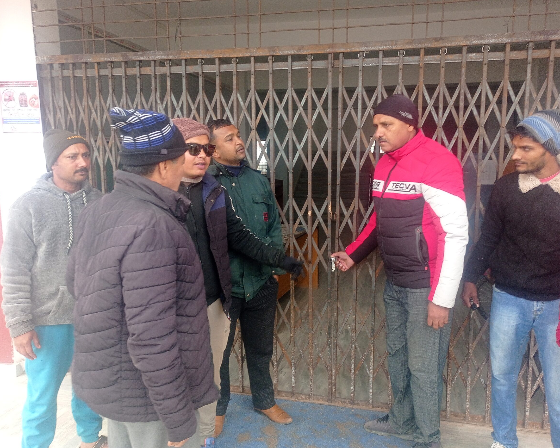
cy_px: 225
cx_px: 295
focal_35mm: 30
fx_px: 497
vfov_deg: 48.5
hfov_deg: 58.7
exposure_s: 1/100
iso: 142
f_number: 1.79
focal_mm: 4.7
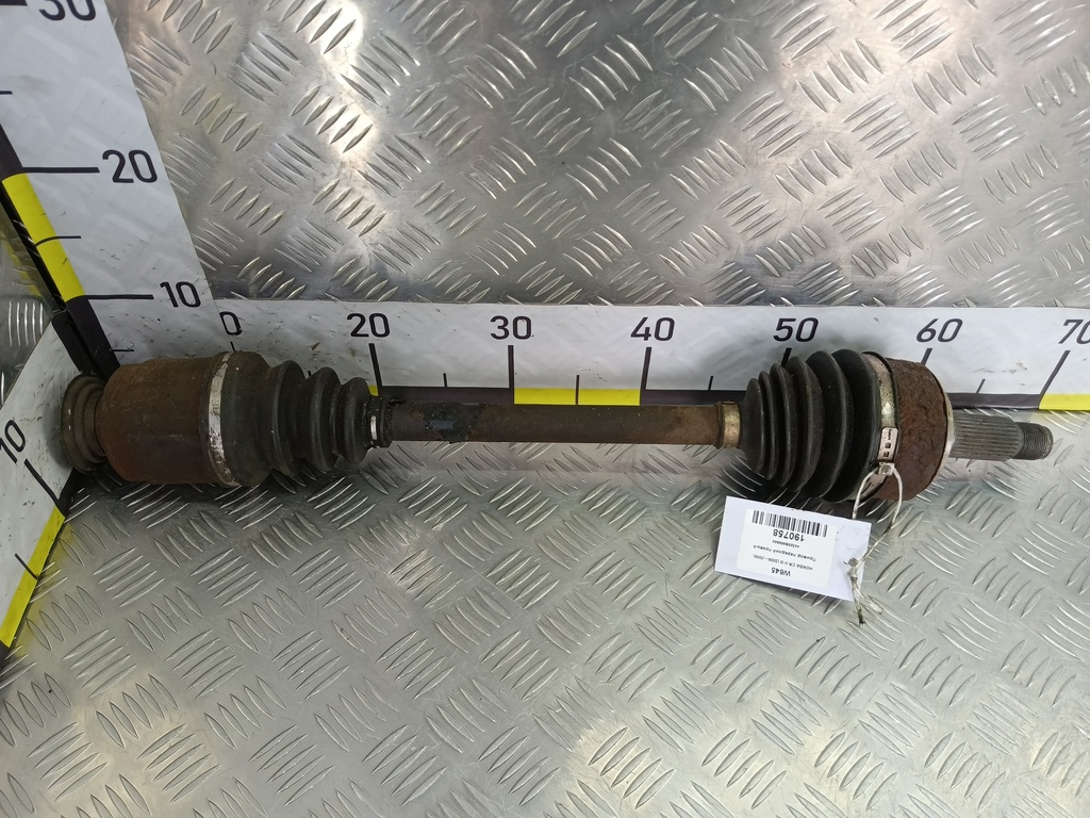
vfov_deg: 51.4
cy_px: 409
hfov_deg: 65.3
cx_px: 545
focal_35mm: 27
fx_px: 850
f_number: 1.6
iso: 111
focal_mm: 4.11
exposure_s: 1/50
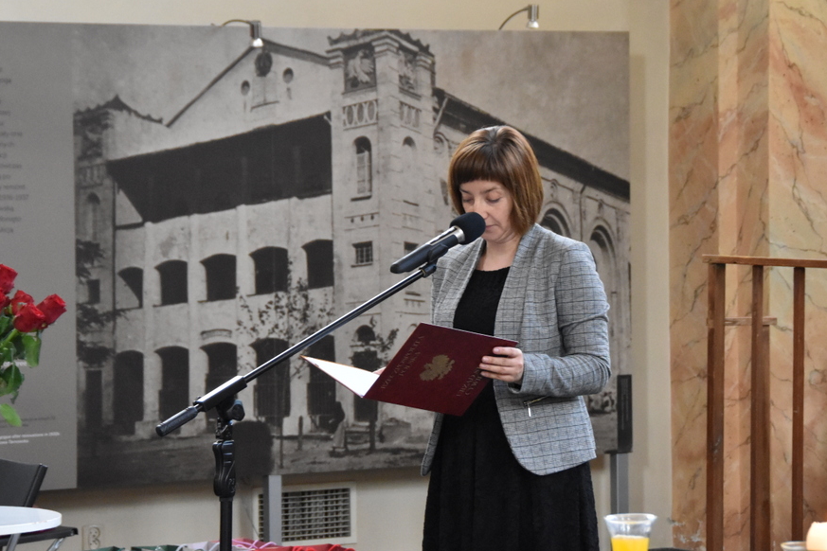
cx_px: 484
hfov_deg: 12.4
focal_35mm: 165
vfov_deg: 8.3
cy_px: 255
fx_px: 3790
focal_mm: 80
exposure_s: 1/125
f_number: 5
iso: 4000
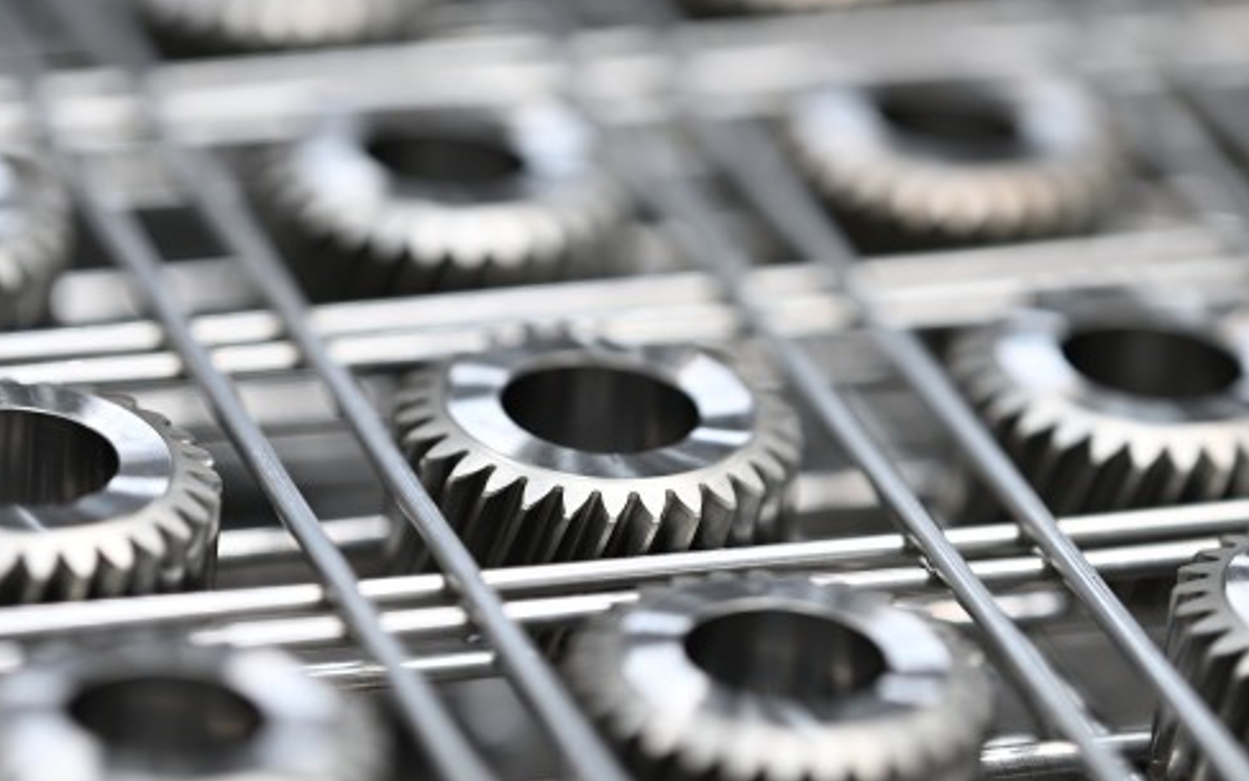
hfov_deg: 9.9
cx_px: 742
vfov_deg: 6.2
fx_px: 7182
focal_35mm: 211
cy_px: 503
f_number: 1.8
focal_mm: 135
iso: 320
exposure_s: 1/160
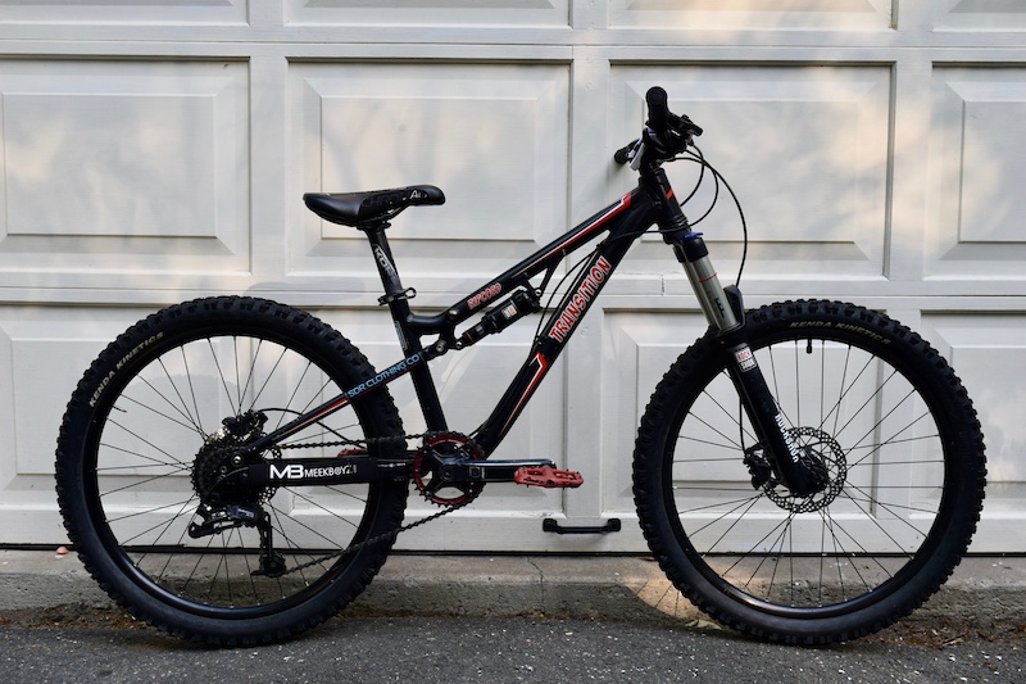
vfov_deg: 35.5
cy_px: 342
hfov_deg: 51.3
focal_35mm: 38
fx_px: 1068
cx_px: 513
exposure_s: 1/125
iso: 400
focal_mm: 25
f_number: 6.3
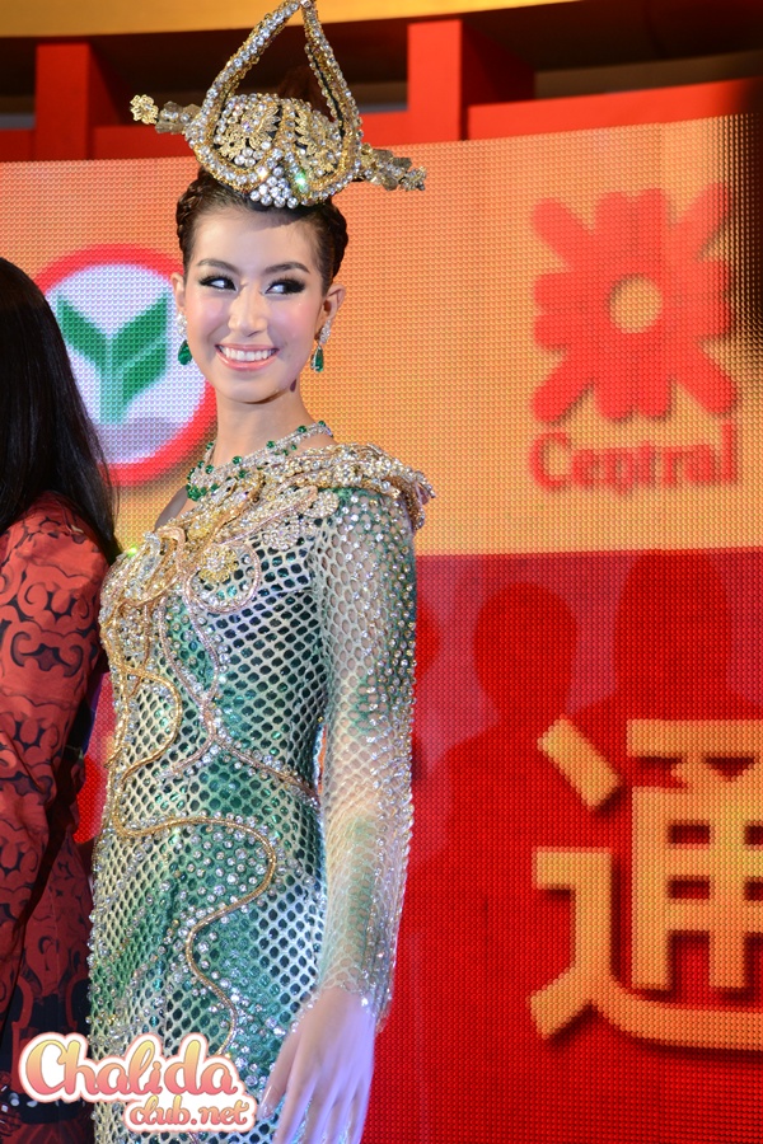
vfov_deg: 24.6
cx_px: 382
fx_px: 2623
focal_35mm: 82
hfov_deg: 16.6
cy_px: 572
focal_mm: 55
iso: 280
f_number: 4.5
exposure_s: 1/50
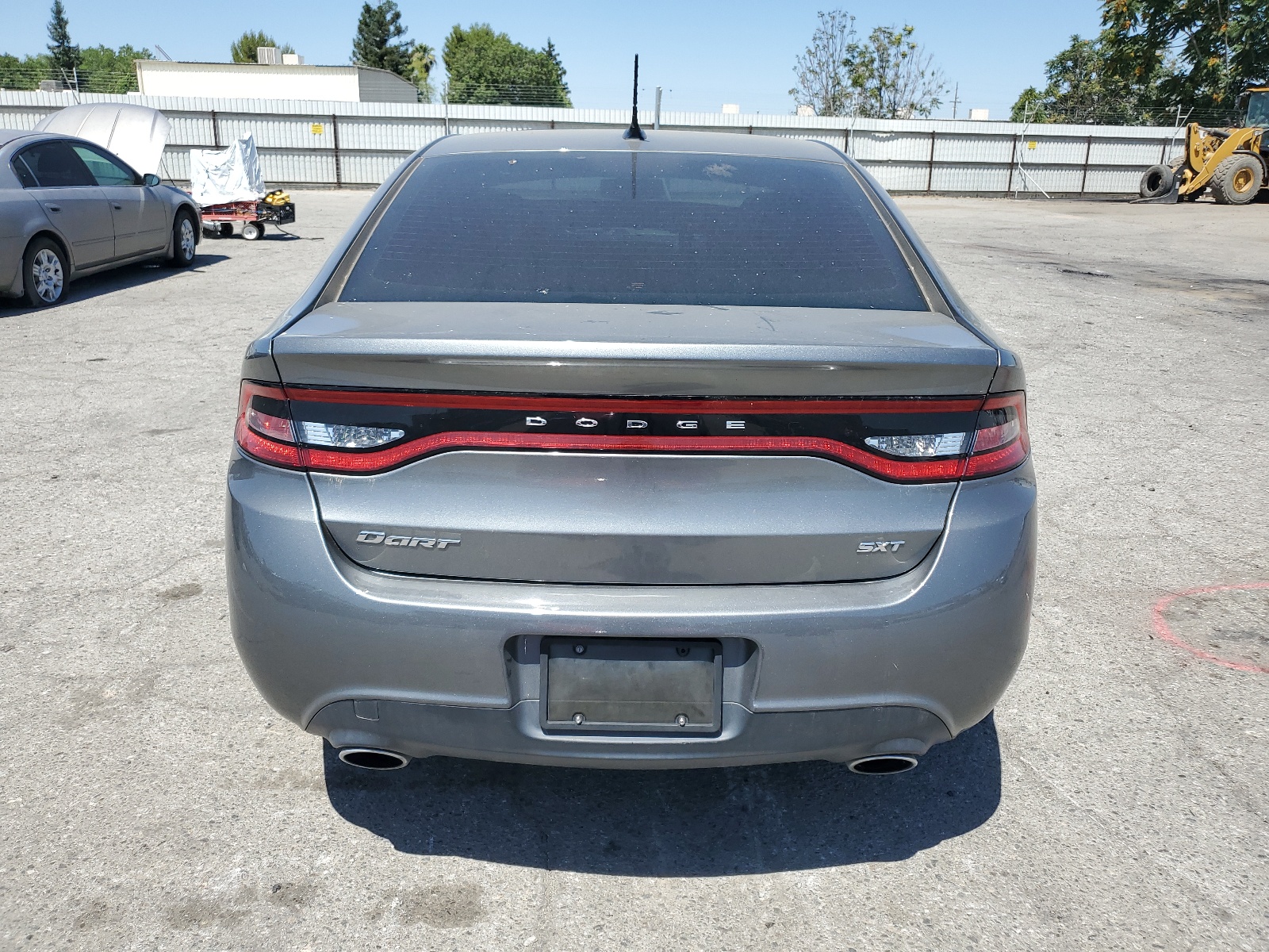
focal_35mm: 26
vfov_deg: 53.1
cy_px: 476
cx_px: 634
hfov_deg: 67.3
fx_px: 953
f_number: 1.5
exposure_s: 1/2500
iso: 50
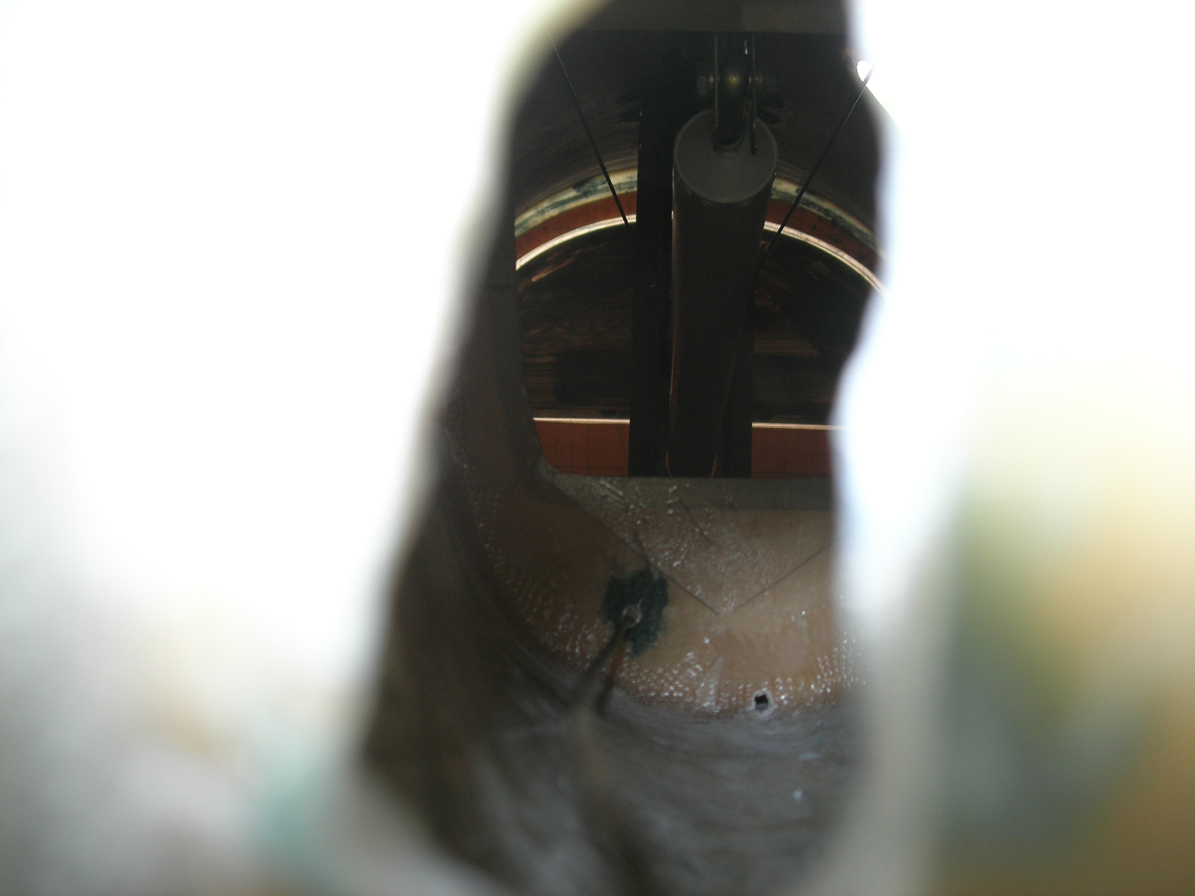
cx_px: 598
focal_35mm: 38
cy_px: 448
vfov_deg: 37.7
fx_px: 1312
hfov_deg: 49.0
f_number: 2.8
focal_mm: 7.8
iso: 64
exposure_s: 1/60.1
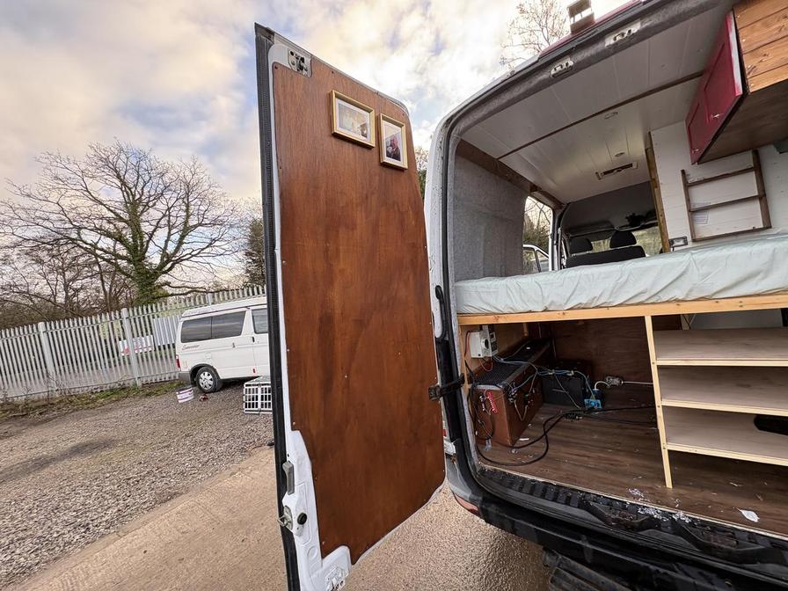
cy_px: 296
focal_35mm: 14
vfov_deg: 85.7
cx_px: 394
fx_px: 319
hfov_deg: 102.1
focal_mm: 2.22
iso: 64
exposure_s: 1/99
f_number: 2.2
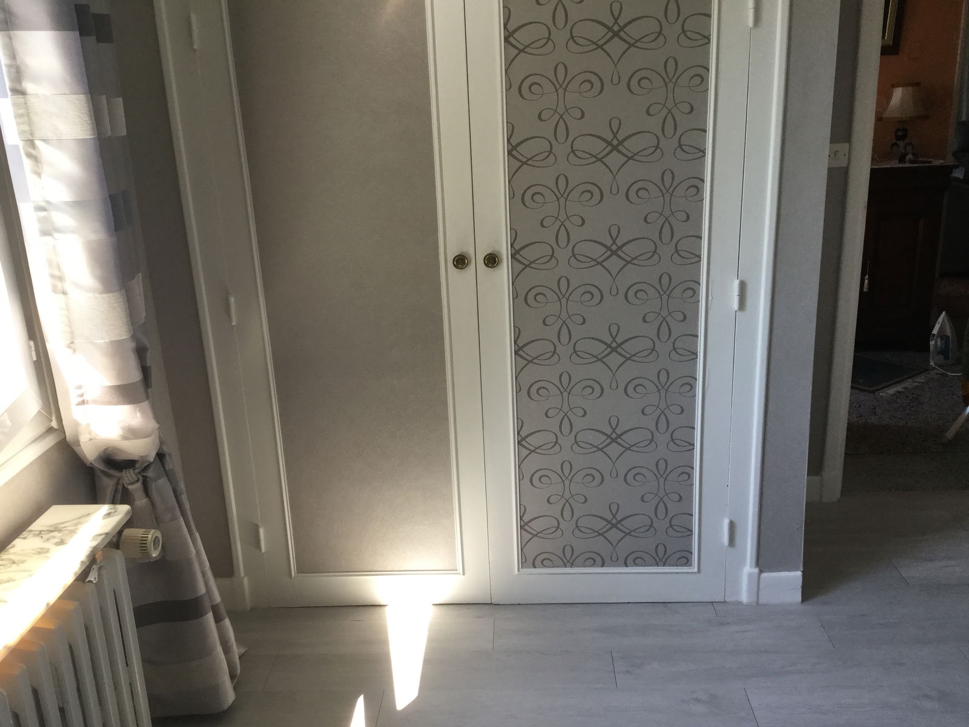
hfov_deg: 58.4
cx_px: 484
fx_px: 868
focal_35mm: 31
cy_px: 364
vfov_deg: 45.4
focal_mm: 3.3
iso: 25
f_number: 2.4
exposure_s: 1/33
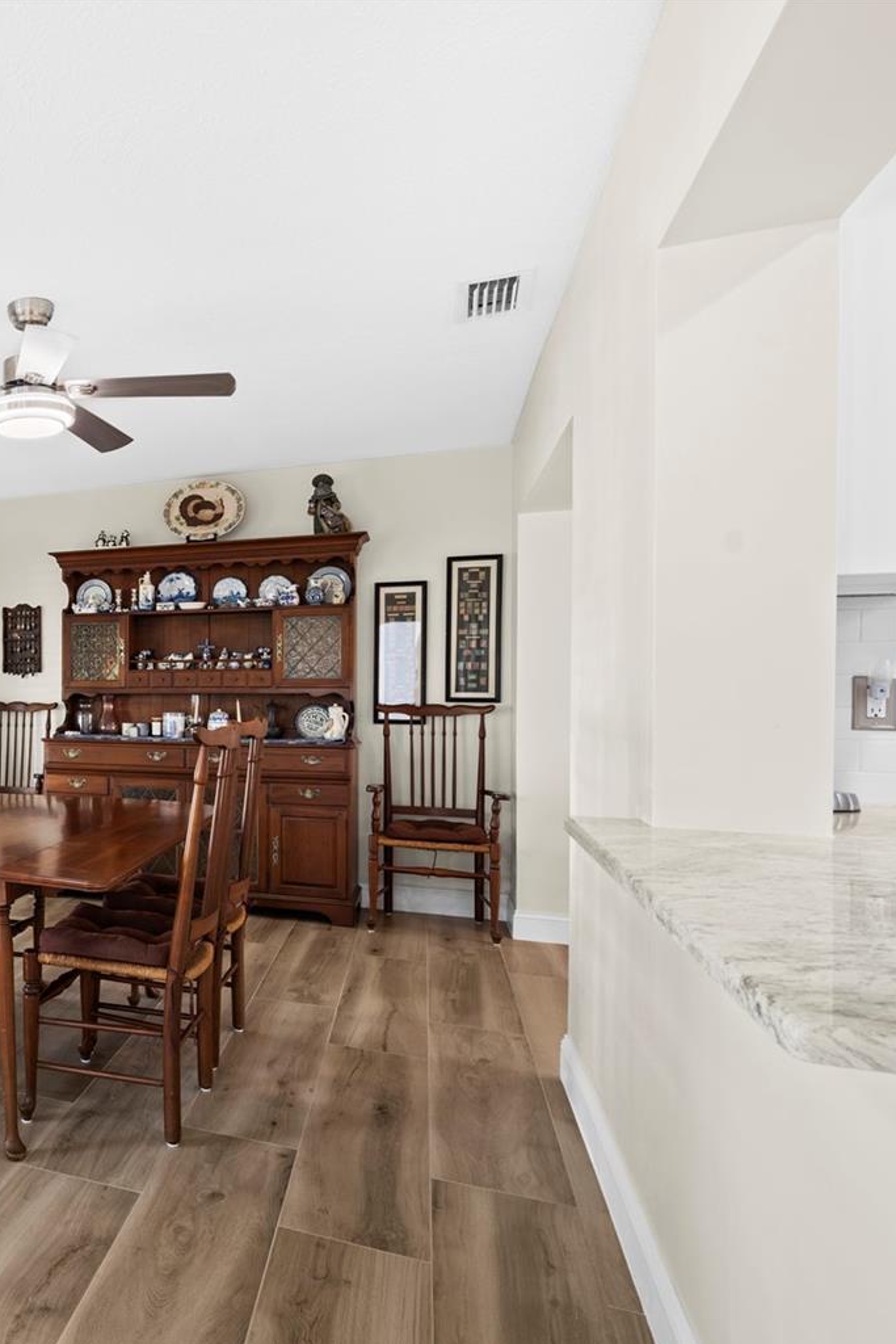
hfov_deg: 42.8
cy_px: 696
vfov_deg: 71.5
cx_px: -35
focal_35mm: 25
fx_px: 933
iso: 200
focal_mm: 16
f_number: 8
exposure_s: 1/2
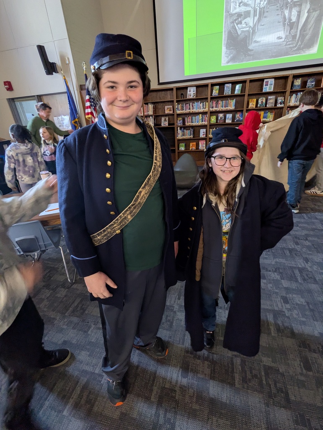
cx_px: 162
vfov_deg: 94.4
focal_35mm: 16
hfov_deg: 78.2
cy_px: 215
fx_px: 199
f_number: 2.2
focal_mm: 2.35
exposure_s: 1/30.1
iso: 371
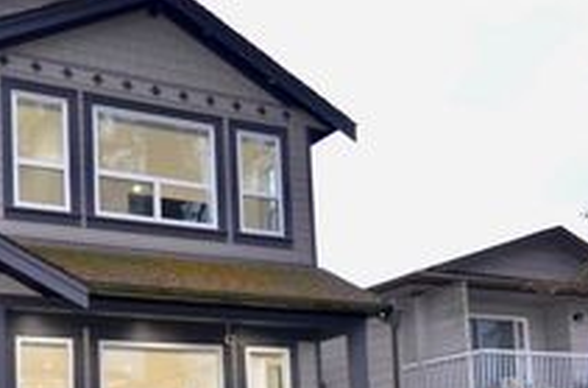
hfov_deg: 35.2
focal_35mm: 57
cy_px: 395
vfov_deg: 22.6
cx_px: 293
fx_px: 928
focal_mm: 16
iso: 2800
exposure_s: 1/60
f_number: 5
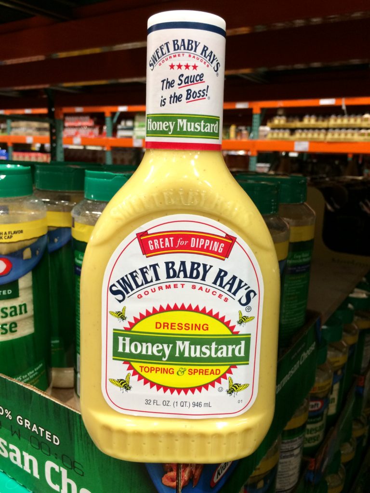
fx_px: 413
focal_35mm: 29
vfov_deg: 61.7
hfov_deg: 48.2
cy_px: 246
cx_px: 185
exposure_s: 1/30
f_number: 2.2
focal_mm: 4.15
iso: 100
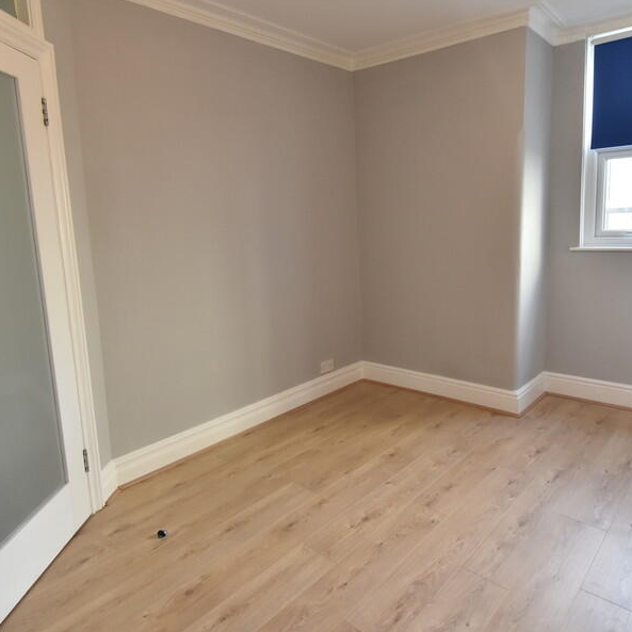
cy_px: 272
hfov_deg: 69.5
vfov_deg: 69.3
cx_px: 346
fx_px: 454
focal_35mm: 22
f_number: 3.5
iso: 500
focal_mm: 10
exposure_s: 1/50
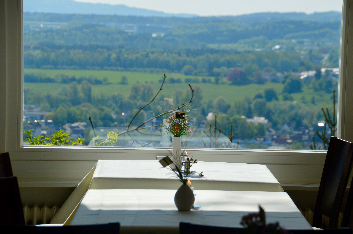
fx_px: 1543
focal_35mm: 158
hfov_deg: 13.1
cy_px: 117
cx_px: 176
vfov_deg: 8.7
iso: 100
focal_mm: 105
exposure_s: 1/250
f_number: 8
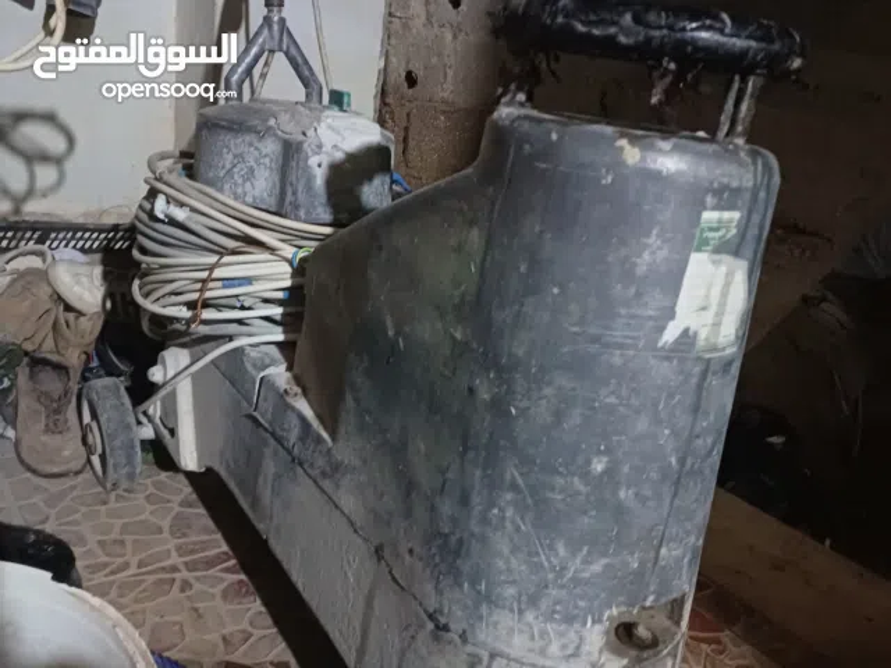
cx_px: 446
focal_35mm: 23
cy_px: 334
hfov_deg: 73.9
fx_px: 592
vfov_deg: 58.9
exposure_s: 1/10
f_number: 1.8
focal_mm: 5.06
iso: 2000
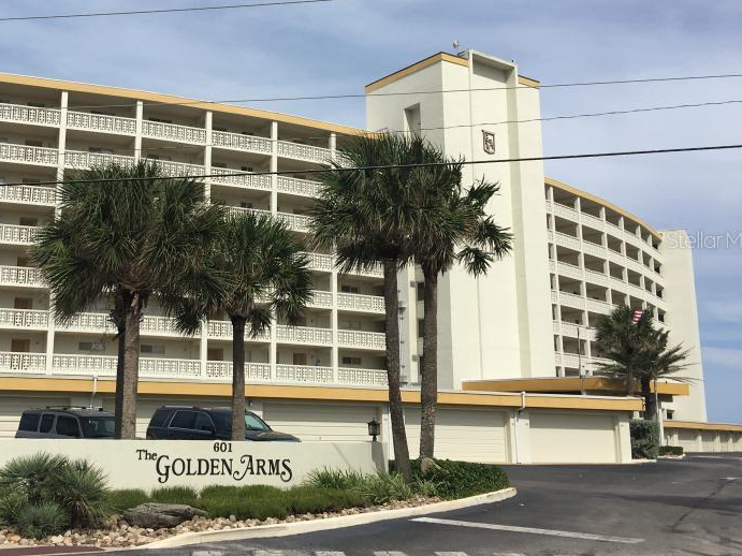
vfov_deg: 33.5
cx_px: 218
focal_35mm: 43
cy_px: 239
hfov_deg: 42.9
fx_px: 922
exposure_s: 1/2849
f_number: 2.2
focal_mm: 4.15
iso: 25
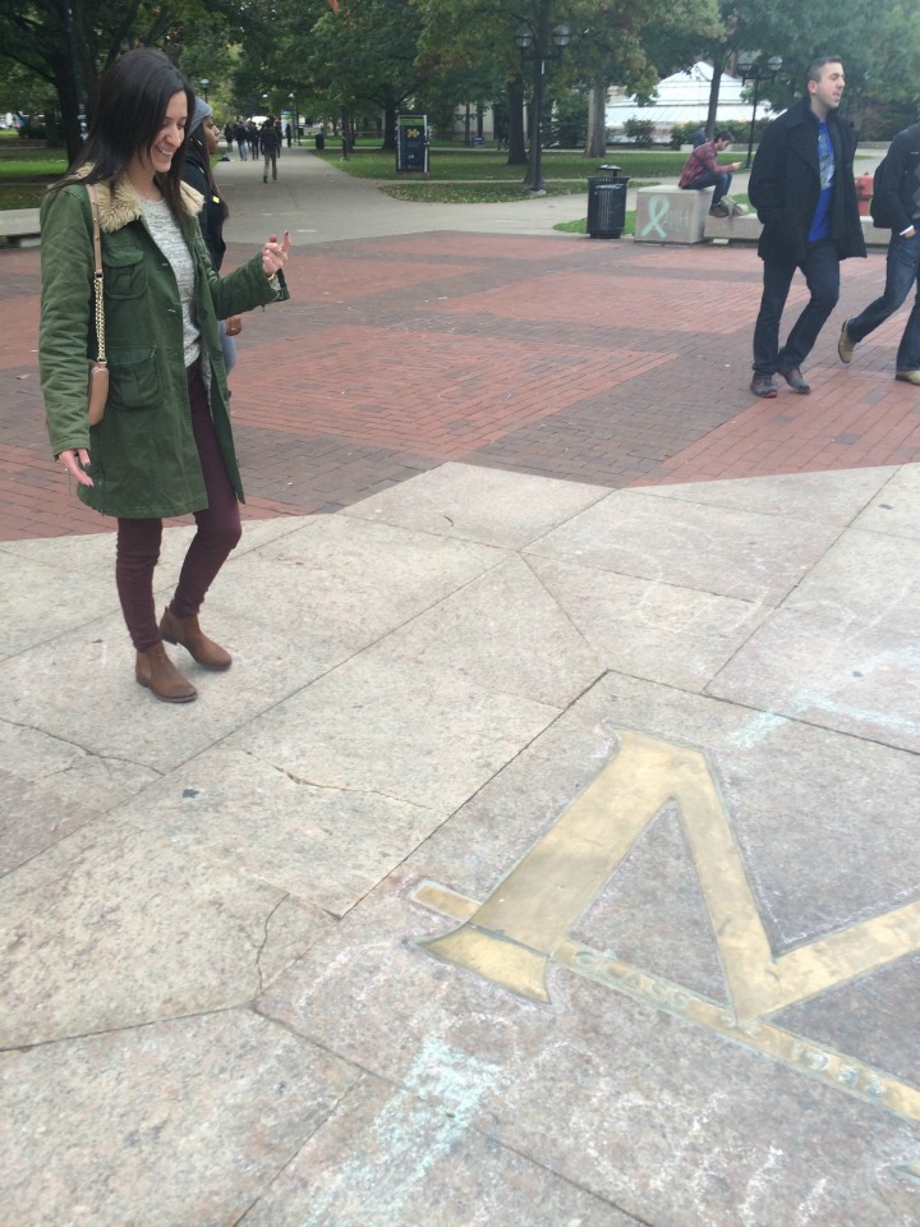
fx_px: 1063
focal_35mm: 30
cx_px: 460
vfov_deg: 60.0
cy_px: 614
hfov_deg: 46.8
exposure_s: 1/120
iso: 40
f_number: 2.2
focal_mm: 4.12
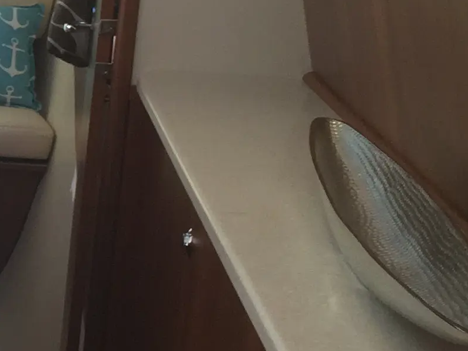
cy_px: 134
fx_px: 1610
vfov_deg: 12.5
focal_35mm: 119
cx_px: -307
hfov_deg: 14.9
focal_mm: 4.15
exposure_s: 1/120
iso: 40
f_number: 2.2
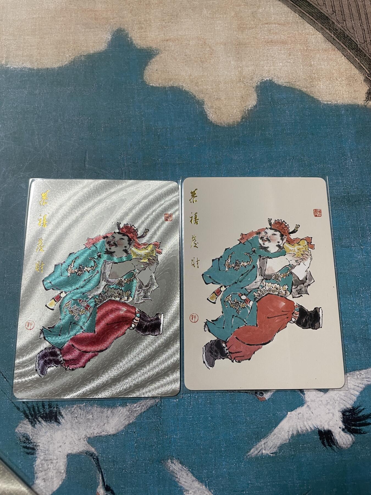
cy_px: 248
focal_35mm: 26
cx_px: 186
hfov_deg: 53.1
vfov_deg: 67.3
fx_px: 372
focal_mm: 4.2
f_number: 1.6
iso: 125
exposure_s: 1/50
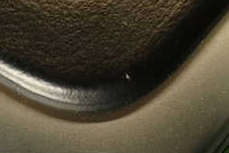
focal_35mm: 86
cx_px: -8
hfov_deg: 22.6
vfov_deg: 15.8
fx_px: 547
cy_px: 22
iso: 200
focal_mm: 5.79
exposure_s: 1/30
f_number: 2.4
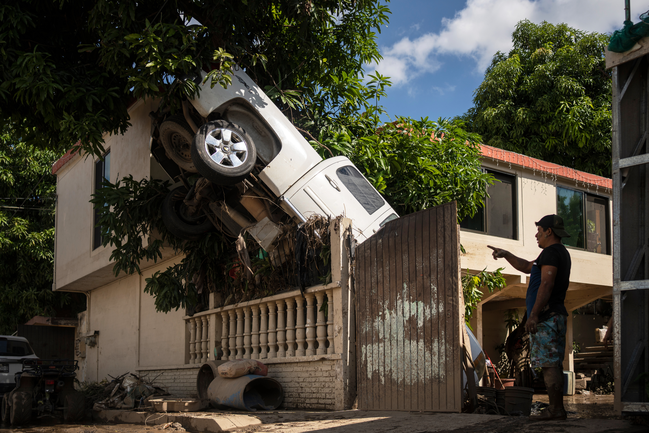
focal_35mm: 35
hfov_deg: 54.4
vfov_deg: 37.9
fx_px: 631
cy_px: 216
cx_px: 324
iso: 100
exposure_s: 1/3200
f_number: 3.2
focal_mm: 35
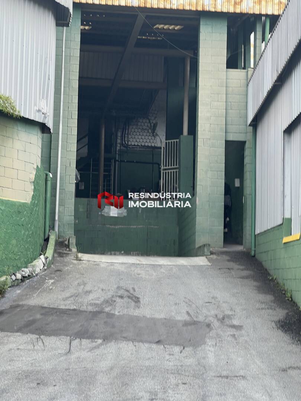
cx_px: 150
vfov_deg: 25.3
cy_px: 200
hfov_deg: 19.1
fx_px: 893
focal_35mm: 77
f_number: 2.8
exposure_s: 1/104
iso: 32
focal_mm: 9
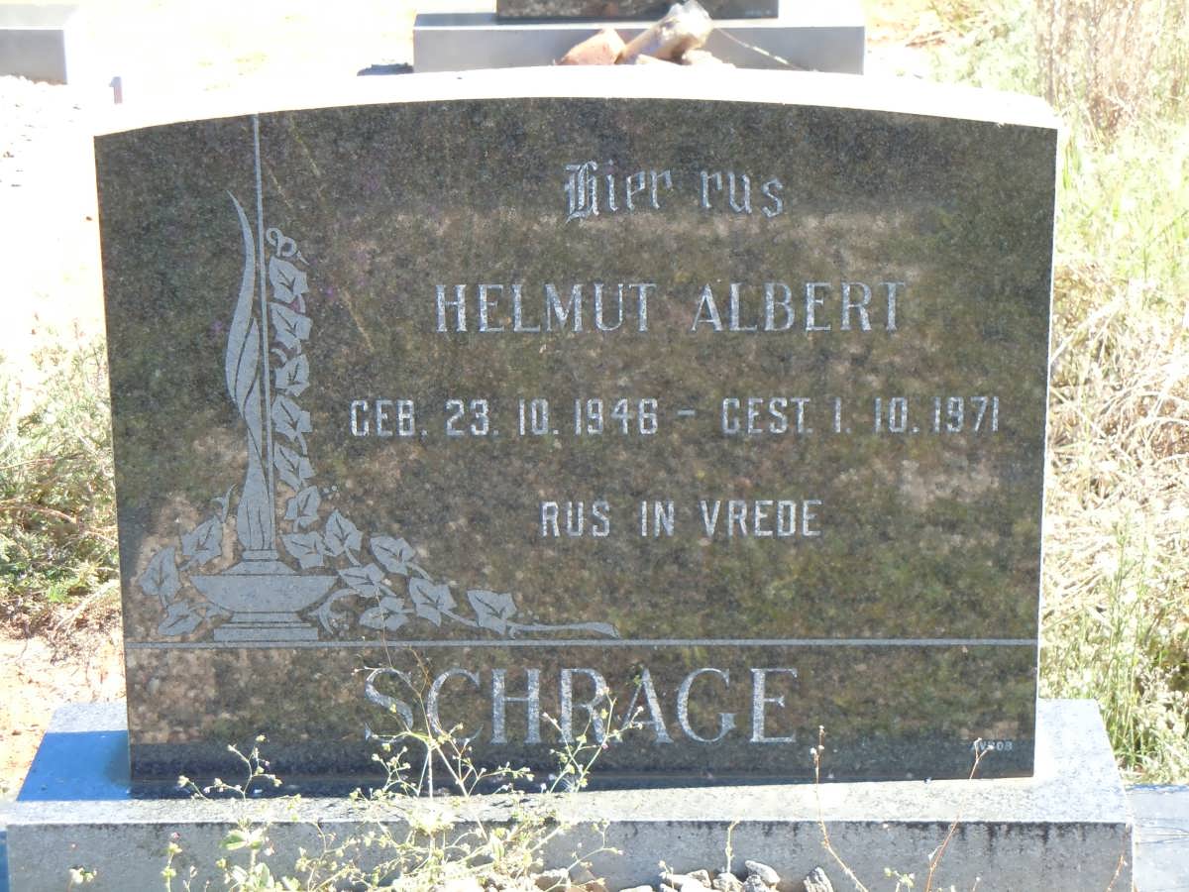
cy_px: 446
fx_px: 3504
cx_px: 594
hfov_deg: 19.3
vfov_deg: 14.5
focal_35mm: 102
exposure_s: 1/160
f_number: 4.5
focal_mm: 18.3
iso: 200
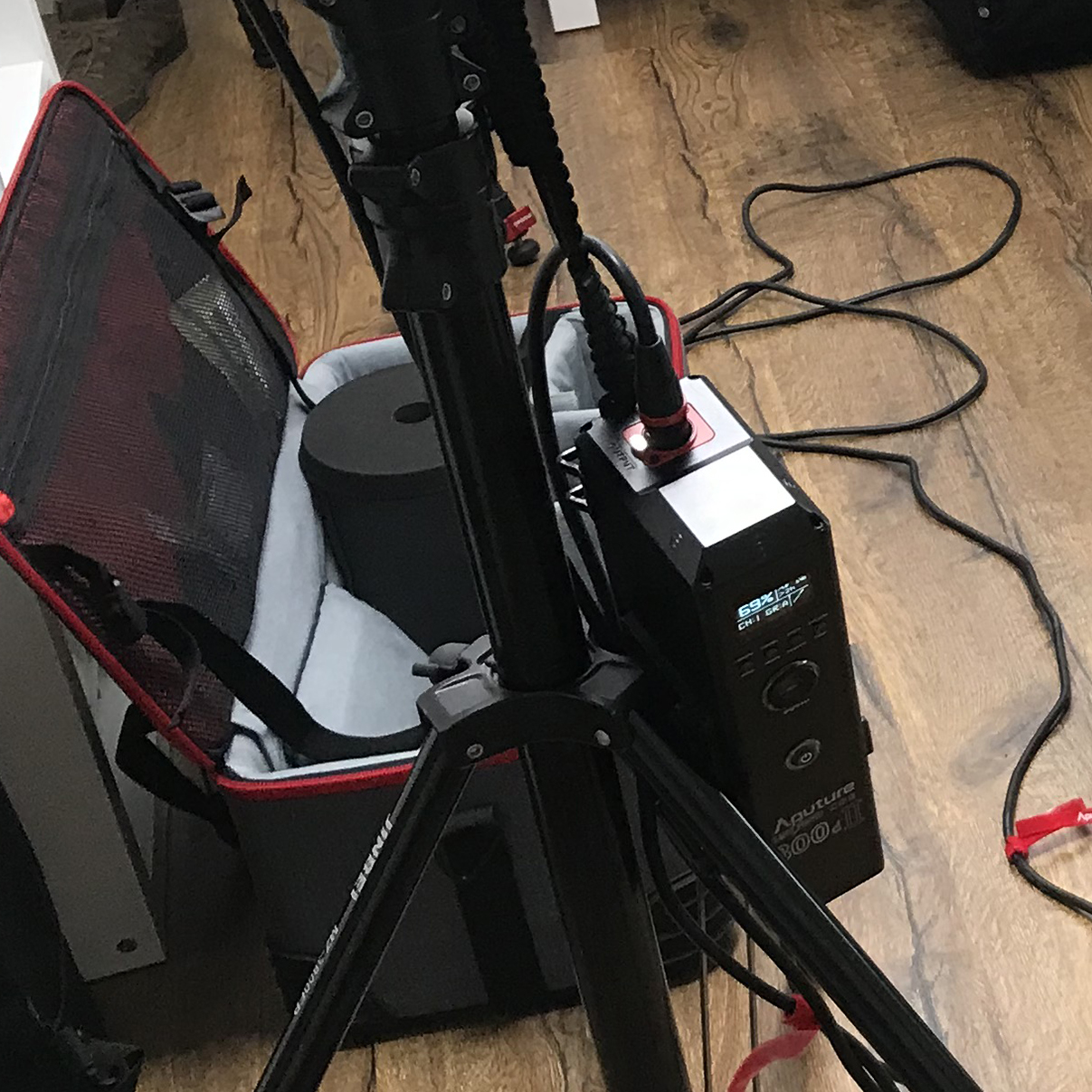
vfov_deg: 21.1
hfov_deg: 18.5
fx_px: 2927
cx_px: 1667
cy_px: 372
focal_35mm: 82
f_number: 1.8
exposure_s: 1/33
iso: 25
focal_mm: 3.99
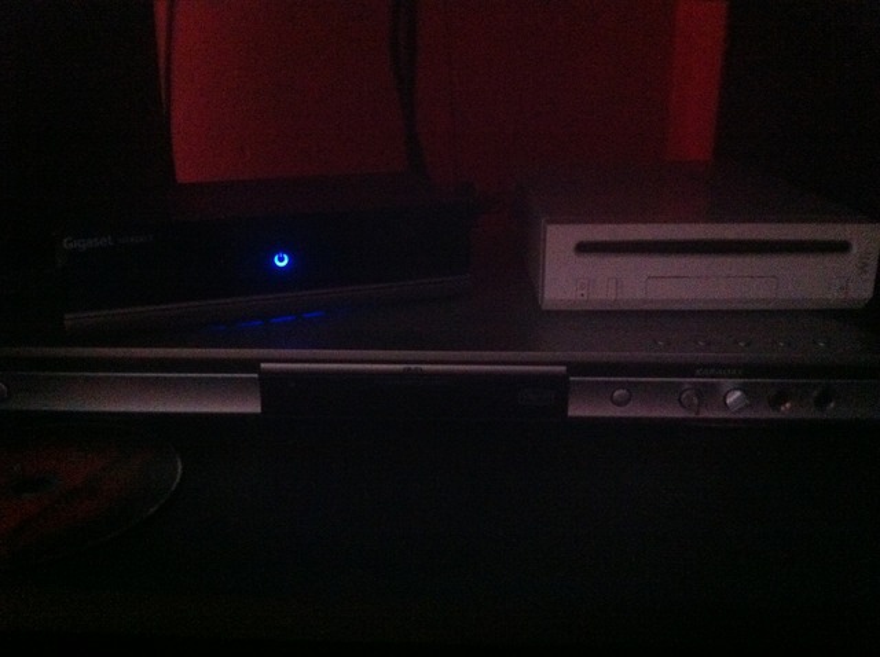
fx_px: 888
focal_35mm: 35
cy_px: 328
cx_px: 440
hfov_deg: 52.7
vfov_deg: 40.6
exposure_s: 1/15
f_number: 2.8
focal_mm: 3.85
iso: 1000
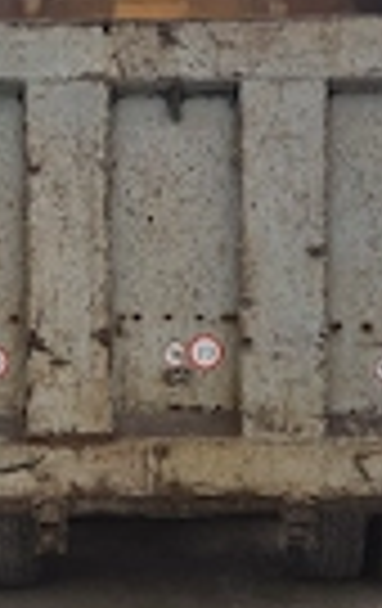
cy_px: 198
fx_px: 1193
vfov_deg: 28.3
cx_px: 99
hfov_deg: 18.1
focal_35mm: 72
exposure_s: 1/2500
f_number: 1.8
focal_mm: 5.4
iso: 25
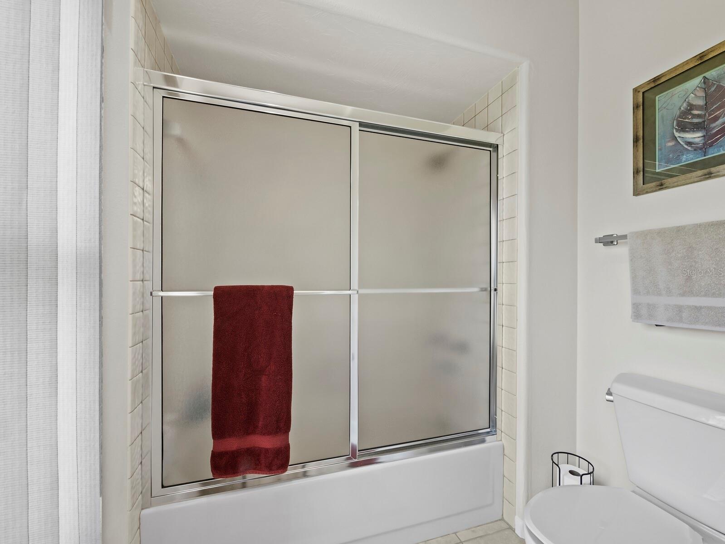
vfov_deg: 85.7
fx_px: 293
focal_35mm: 14
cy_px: 272
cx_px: 362
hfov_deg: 102.0
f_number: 10
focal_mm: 7
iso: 500
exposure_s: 1/8
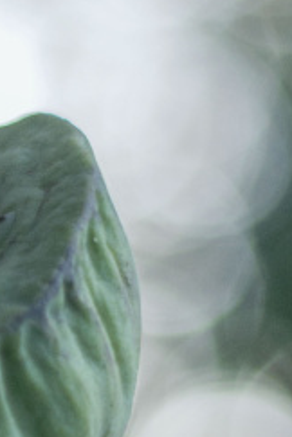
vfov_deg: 5.6
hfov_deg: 3.7
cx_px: -257
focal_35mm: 370
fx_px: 4501
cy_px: 333
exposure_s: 1/2000
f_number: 1.8
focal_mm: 50
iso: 800
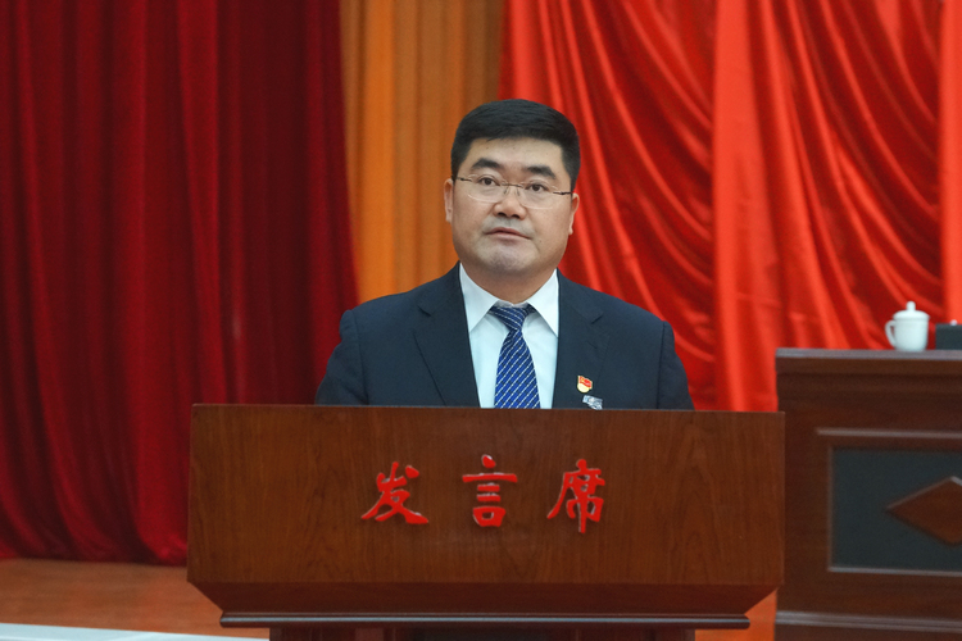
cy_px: 320
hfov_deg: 28.8
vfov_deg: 19.5
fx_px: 1870
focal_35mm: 70
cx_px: 481
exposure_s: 1/160
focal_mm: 70
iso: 4000
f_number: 4
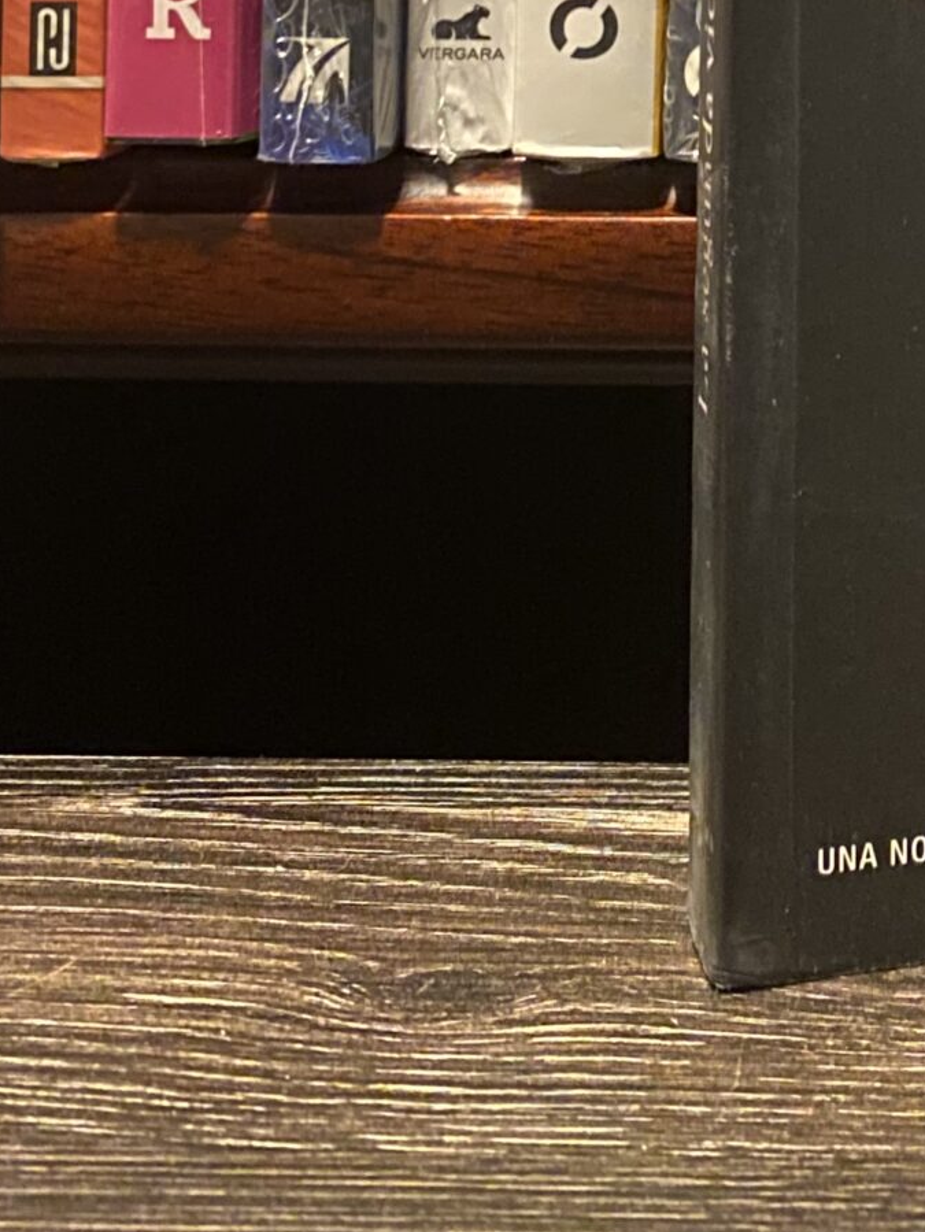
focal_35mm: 74
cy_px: -318
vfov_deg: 23.6
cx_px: 1284
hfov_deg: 18.2
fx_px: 2635
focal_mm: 4.25
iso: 800
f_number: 1.8
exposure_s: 1/10
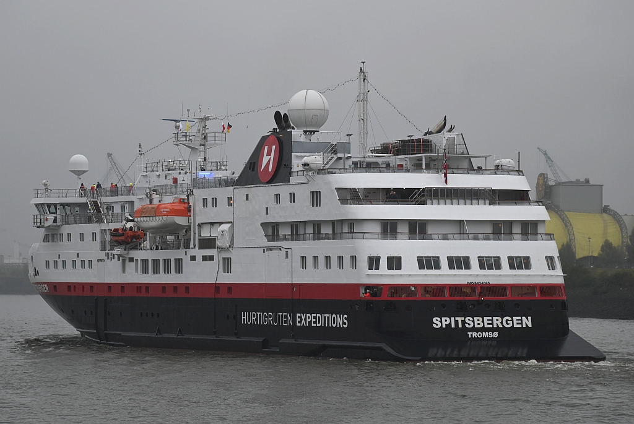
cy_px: 212
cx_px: 317
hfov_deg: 17.0
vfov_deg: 11.4
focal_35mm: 120
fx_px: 2115
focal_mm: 120
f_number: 4
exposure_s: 1/500
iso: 200
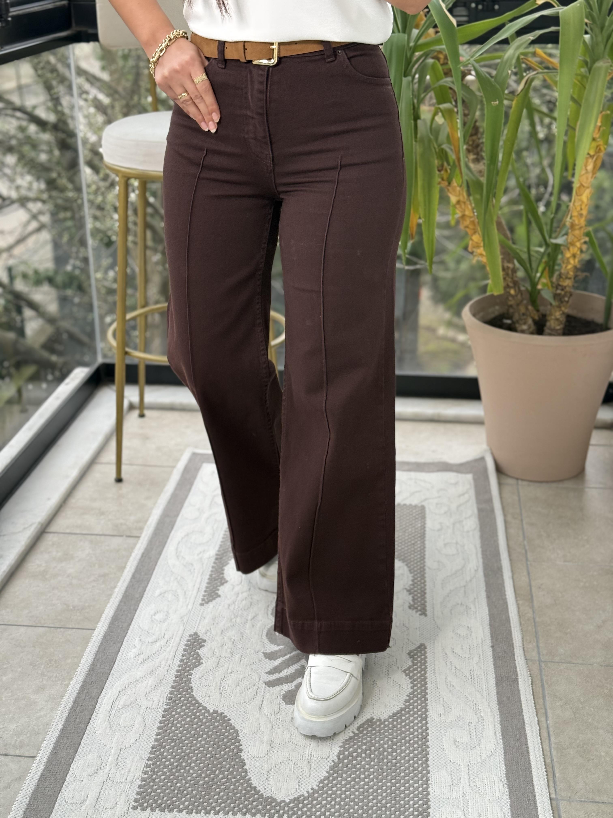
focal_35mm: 48
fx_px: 1133
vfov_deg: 39.7
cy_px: 409
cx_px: 306
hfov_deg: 30.3
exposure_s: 1/105
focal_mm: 6.76
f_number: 1.78
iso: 100
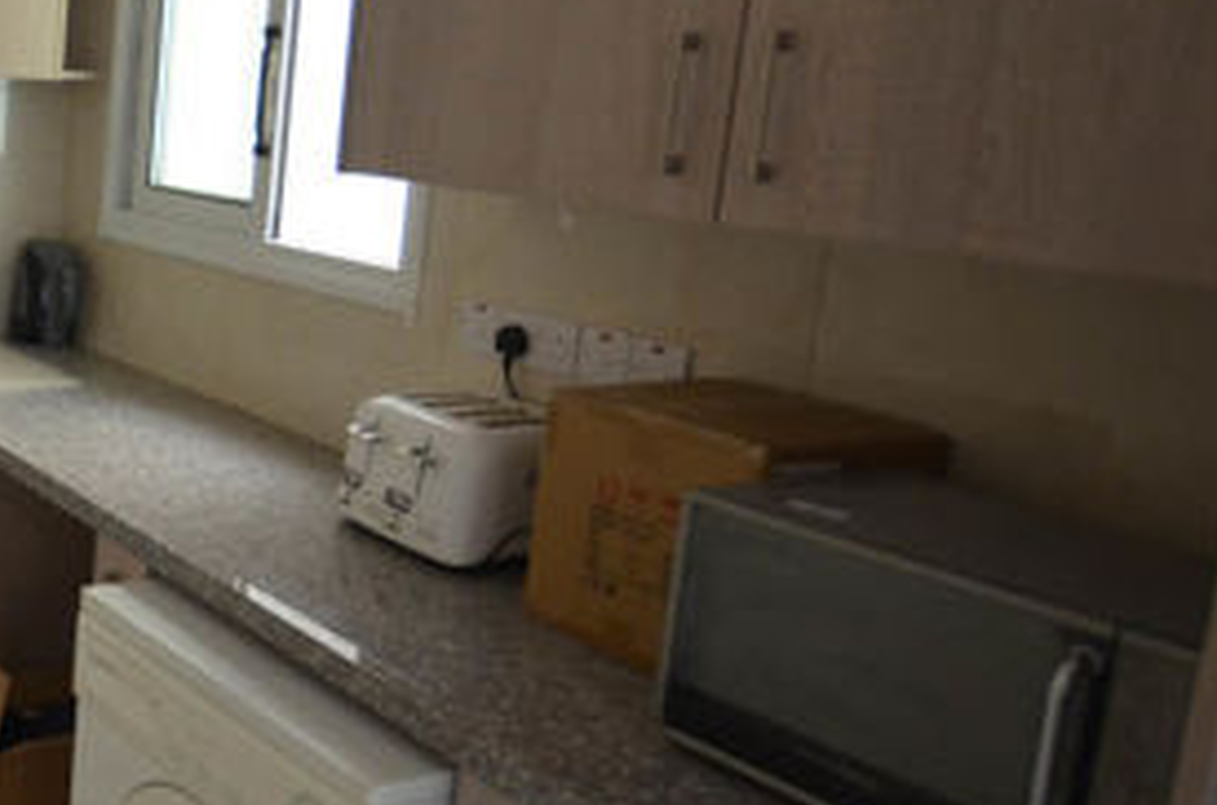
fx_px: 1426
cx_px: -148
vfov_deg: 31.4
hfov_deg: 37.8
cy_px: 299
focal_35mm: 42
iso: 800
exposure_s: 1/50
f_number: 4.2
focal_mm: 11
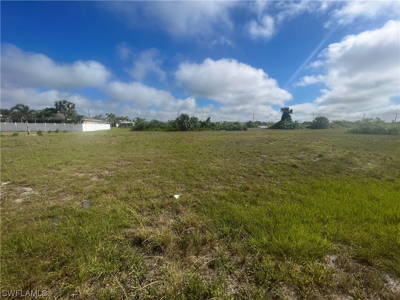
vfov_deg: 89.9
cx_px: 200
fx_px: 150
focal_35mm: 13
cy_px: 150
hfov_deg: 106.2
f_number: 1.8
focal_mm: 1.57
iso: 32
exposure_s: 1/2370
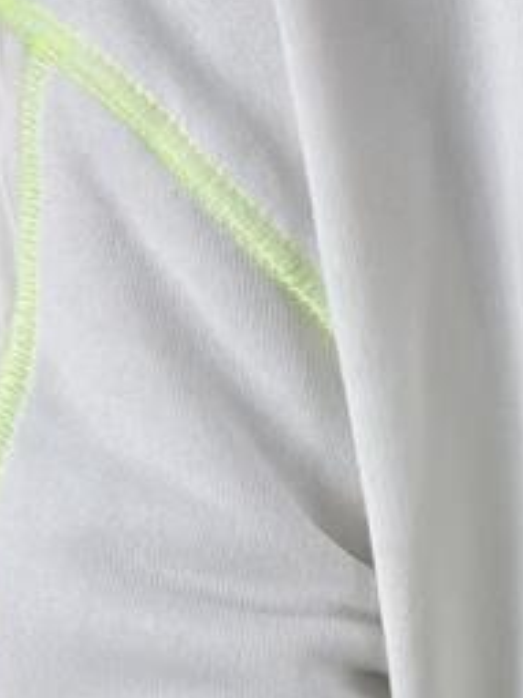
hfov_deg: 4.8
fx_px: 6069
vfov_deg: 6.4
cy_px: 1248
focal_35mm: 301
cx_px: 1219
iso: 80
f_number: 1.78
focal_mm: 6.86
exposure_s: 1/543
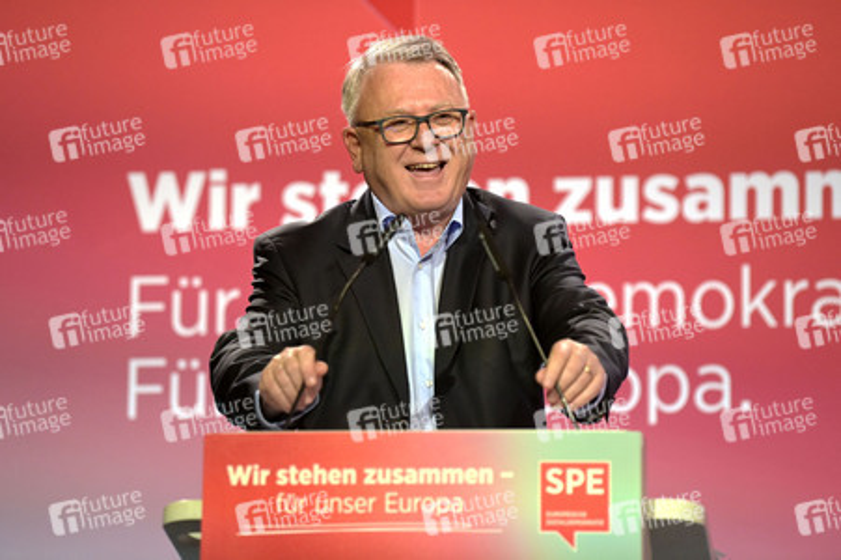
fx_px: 4319
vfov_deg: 7.4
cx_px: 420
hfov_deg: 11.1
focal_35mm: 185
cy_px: 280
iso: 6400
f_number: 3.5
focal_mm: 185
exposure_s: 1/500
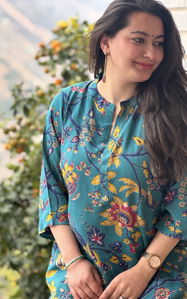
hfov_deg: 15.9
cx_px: 88
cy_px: 150
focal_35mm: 82
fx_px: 668
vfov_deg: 25.2
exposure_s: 1/99
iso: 50
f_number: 2.8
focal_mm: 9
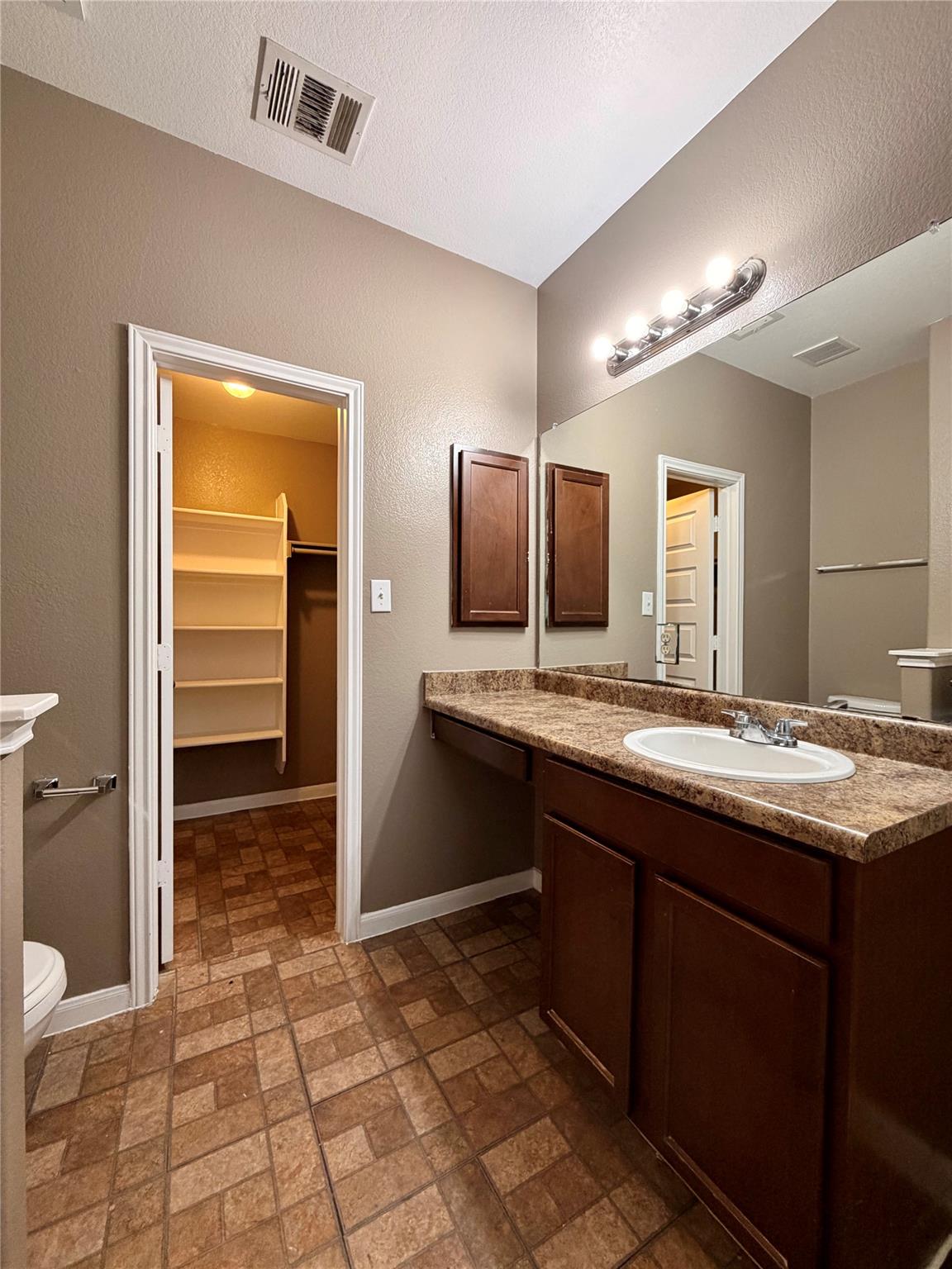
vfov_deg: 102.1
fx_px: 513
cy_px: 634
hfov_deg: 85.7
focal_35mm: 14
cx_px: 476
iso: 160
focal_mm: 2.22
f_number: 2.2
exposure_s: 1/60
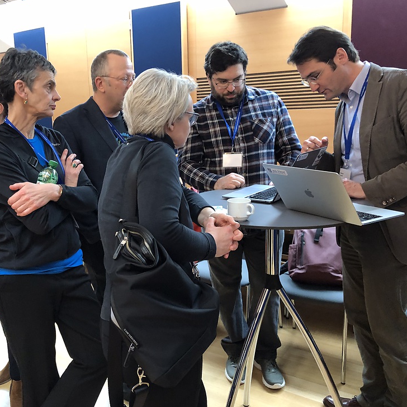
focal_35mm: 34
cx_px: 158
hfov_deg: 48.1
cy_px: 198
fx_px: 452
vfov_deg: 48.4
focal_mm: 4
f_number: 1.8
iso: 64
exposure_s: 1/15
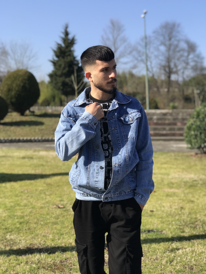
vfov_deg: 33.8
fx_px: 452
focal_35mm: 57
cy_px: 137
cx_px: 103
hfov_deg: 25.7
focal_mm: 6.6
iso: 20
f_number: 2.8
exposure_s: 1/577
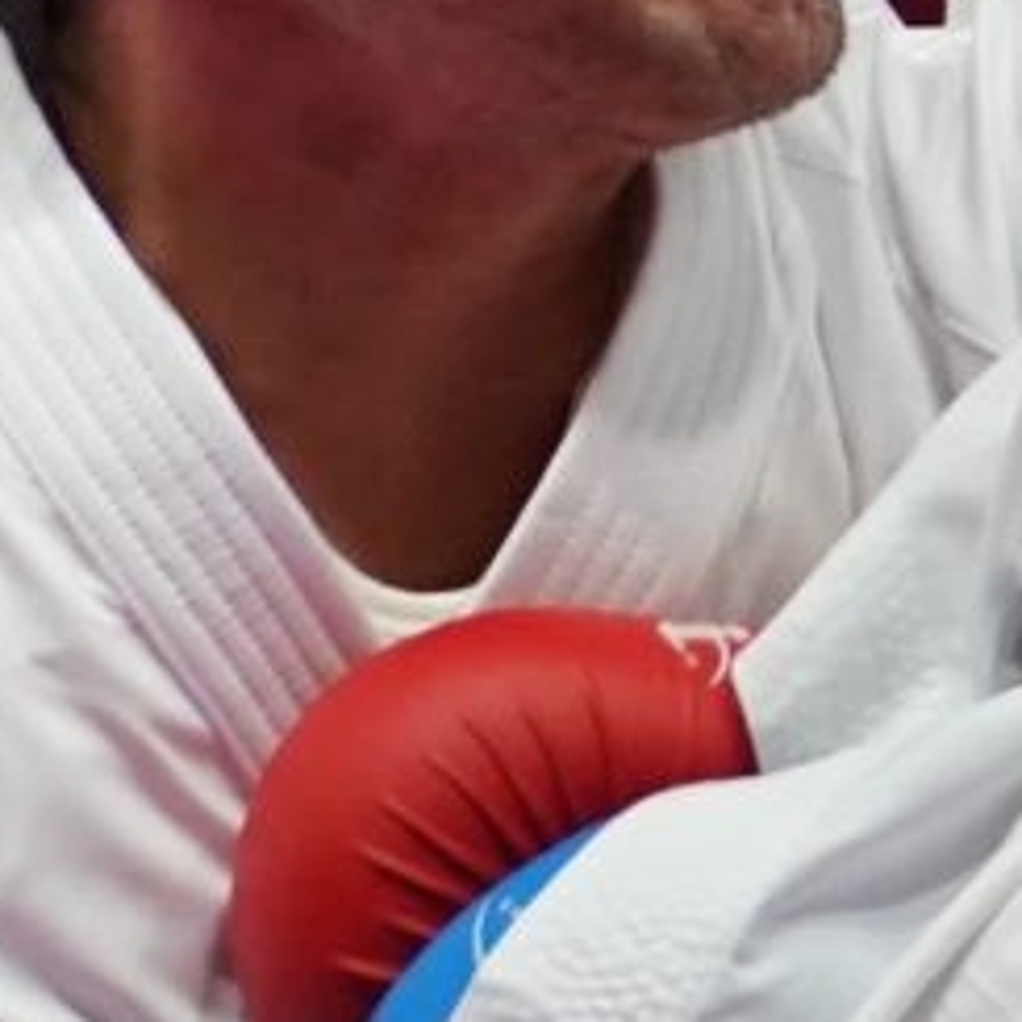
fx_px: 62095
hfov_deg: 0.9
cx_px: 288
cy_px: 204
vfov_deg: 0.9
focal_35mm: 1859
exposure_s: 1/1000
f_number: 4
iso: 3200
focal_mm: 199
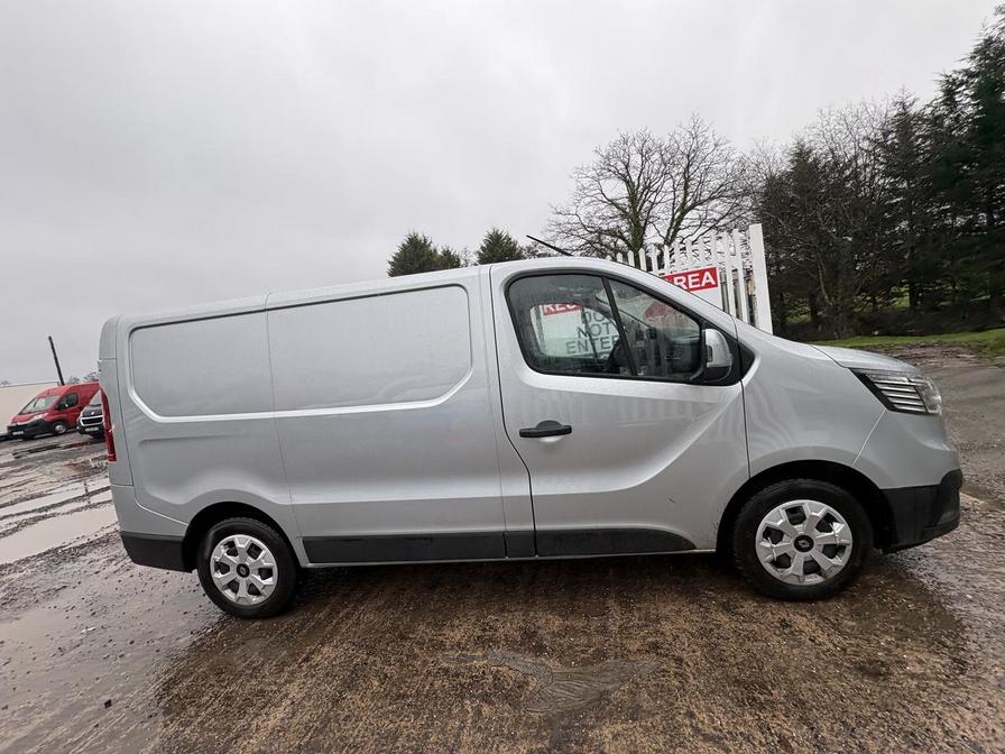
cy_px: 377
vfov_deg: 85.7
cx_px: 502
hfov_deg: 102.1
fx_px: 406
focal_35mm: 14
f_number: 2.2
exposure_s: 1/163
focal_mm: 2.22
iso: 40
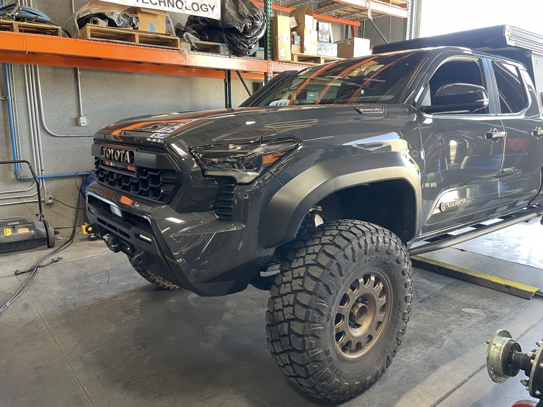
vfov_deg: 53.1
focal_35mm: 26
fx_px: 408
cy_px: 204
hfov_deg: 67.3
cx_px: 272
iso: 160
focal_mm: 4.2
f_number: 1.6
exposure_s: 1/60
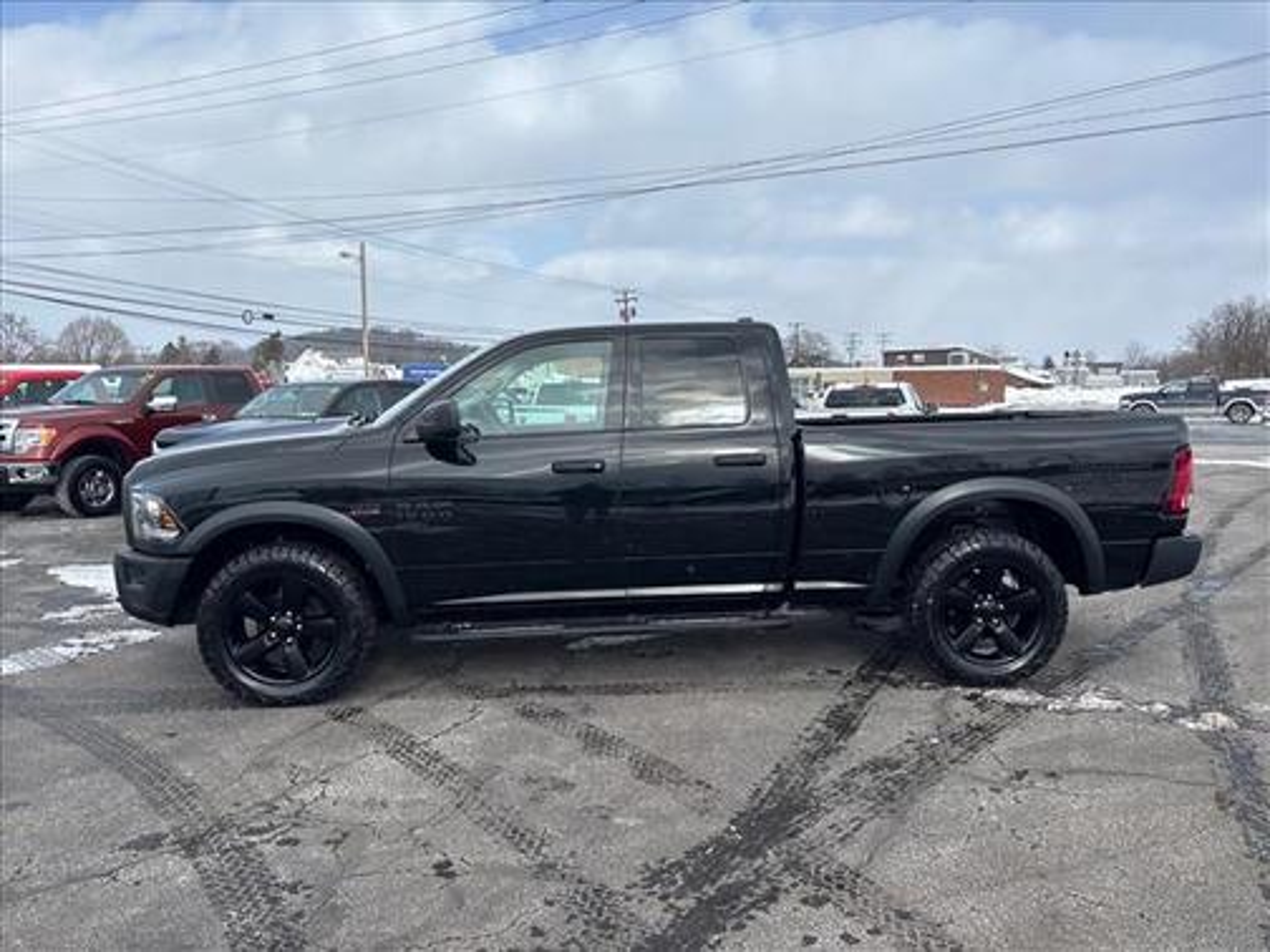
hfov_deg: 67.3
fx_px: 954
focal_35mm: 26
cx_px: 635
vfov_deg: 53.1
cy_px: 476
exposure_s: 1/2857
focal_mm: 5.96
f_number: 1.6
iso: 50
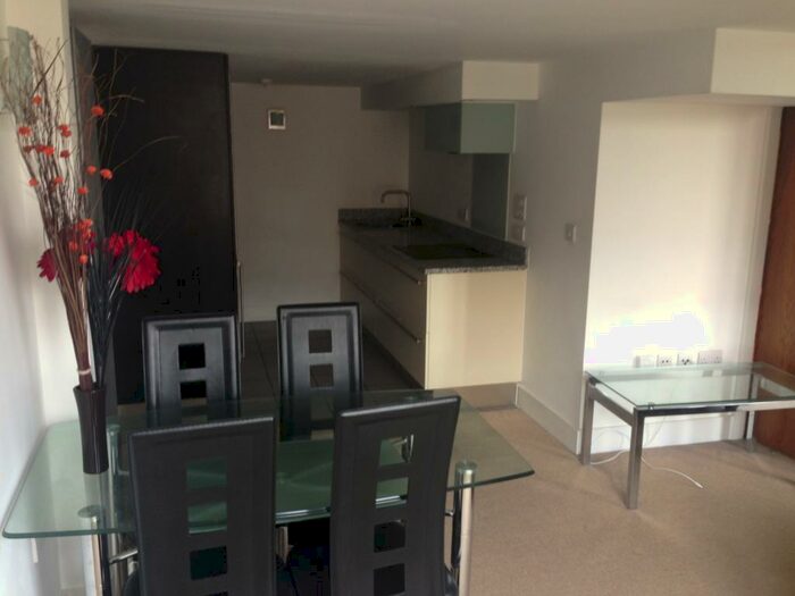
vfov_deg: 42.9
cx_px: 398
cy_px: 298
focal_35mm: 33
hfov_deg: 55.4
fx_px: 758
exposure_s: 1/20
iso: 50
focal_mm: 4.13
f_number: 2.4
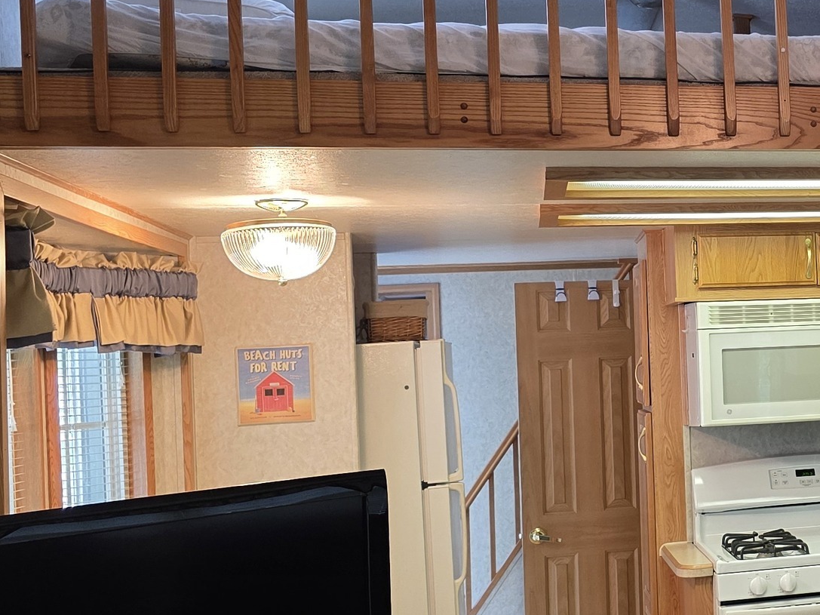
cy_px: 303
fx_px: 1540
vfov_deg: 22.6
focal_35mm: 65
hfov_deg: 27.4
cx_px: 892
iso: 200
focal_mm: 6.3
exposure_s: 1/120
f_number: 1.7
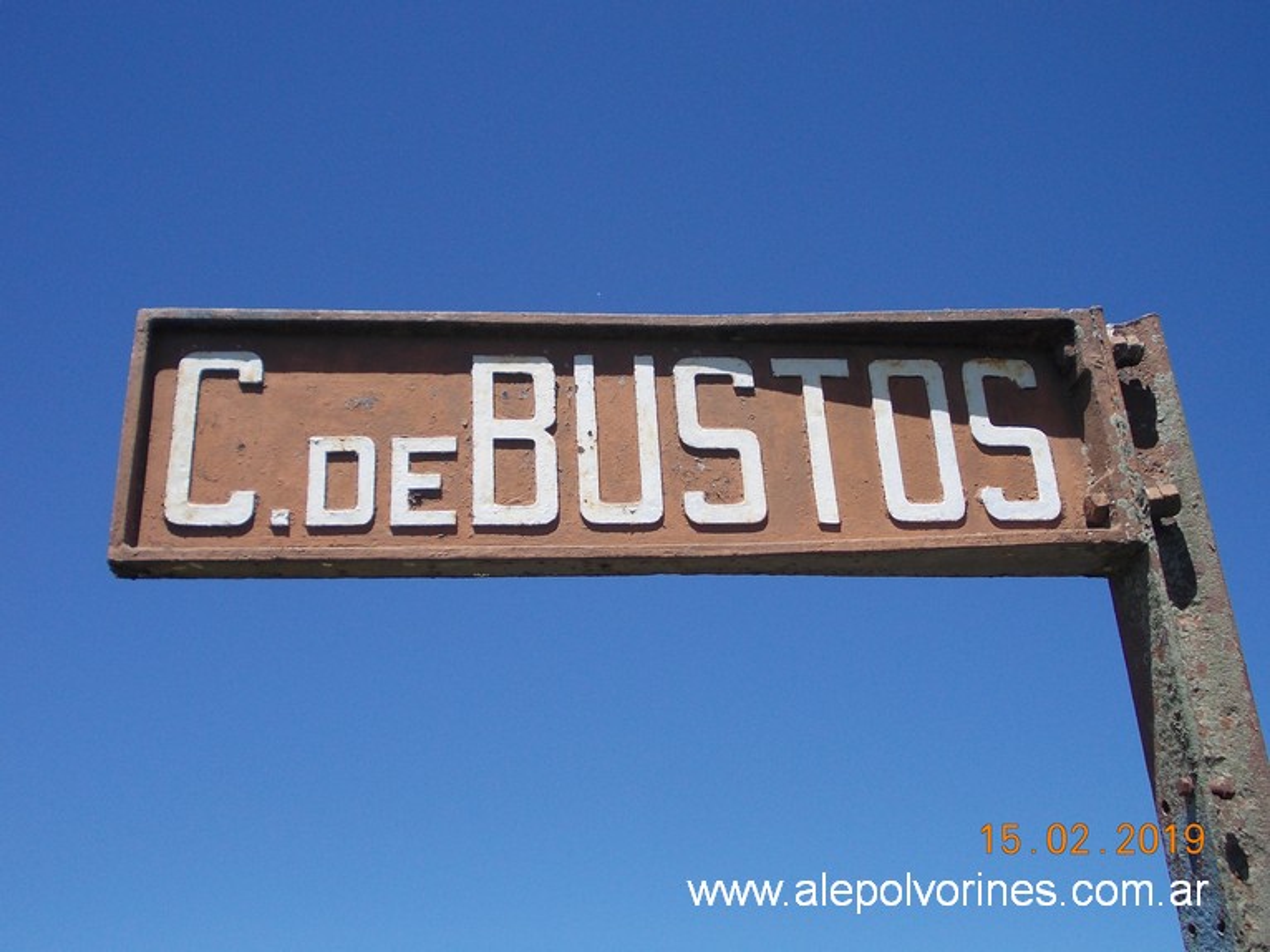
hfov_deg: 49.0
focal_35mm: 38
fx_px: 1394
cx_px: 635
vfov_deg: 37.7
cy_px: 476
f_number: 6.2
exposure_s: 1/250
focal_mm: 5.3
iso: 80
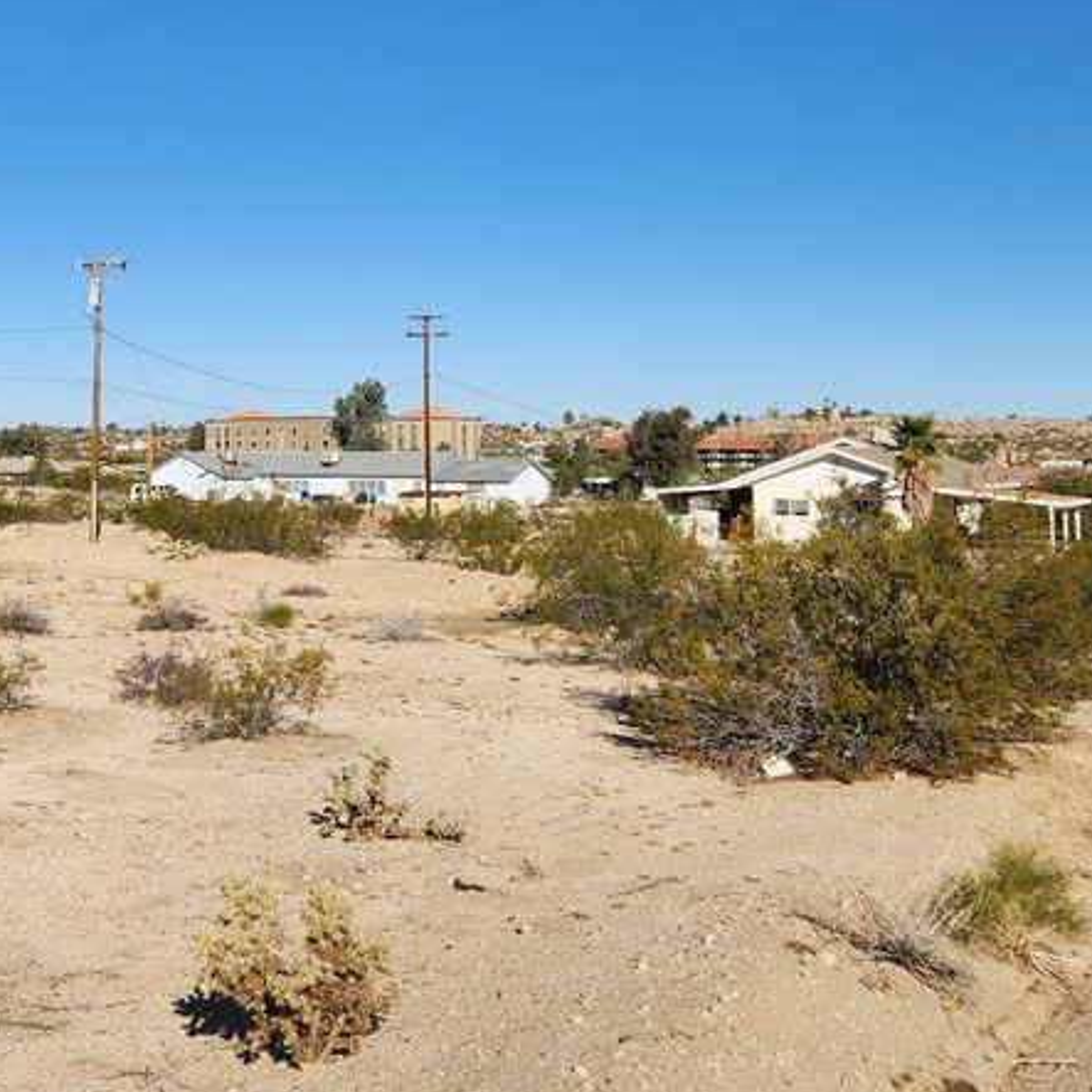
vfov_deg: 35.8
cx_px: 382
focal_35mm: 47
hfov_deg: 35.8
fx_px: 1677
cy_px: 382
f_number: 1.8
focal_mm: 5.4
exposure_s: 1/2531
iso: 20
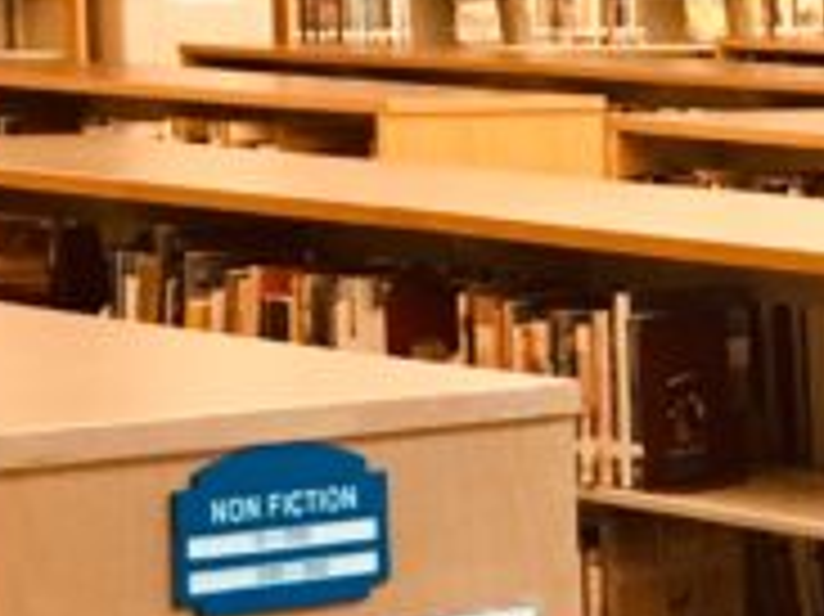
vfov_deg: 9.1
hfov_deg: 10.8
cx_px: 1806
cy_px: 418
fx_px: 3854
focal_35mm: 162
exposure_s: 1/30
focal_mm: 4.15
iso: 125
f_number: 2.2
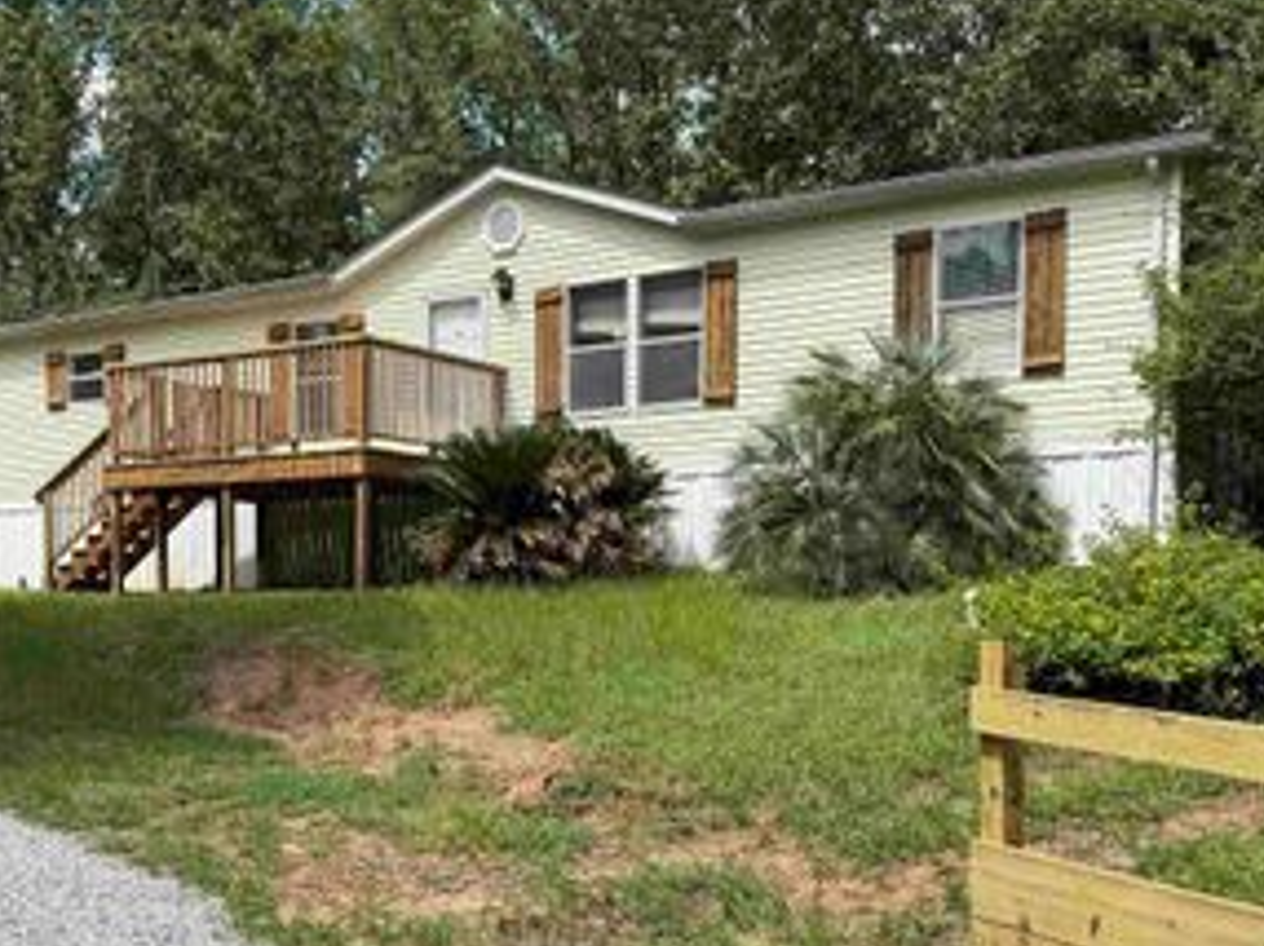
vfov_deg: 34.0
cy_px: 626
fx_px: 1532
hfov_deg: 44.6
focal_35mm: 42
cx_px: 495
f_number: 1.78
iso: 80
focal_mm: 6.76
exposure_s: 1/2907
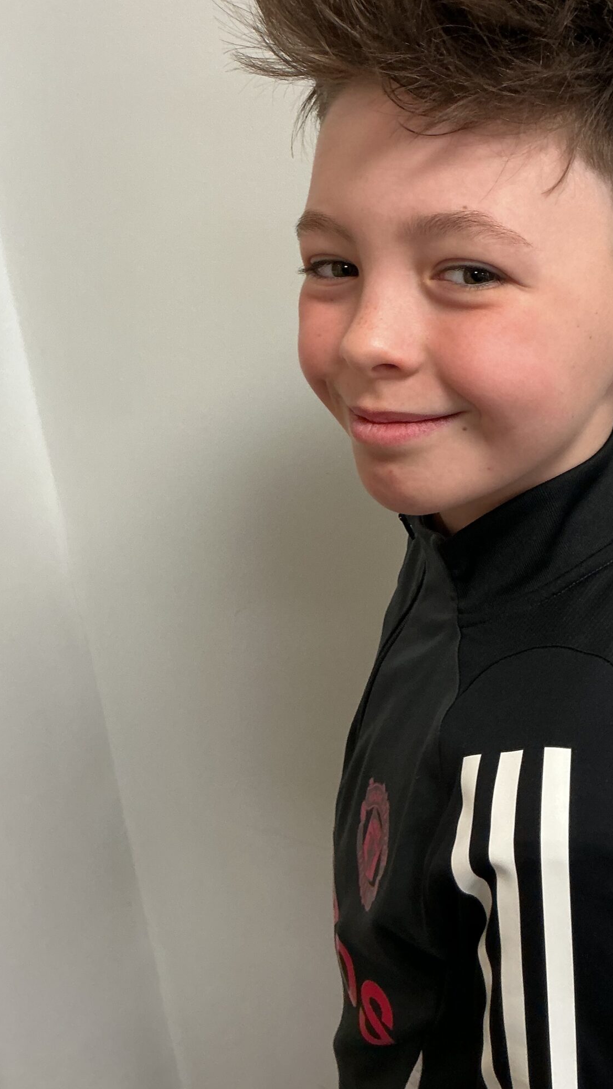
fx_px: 1185
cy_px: 432
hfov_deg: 28.6
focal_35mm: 41
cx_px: 466
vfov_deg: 49.1
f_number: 1.8
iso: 80
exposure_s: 1/50
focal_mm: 3
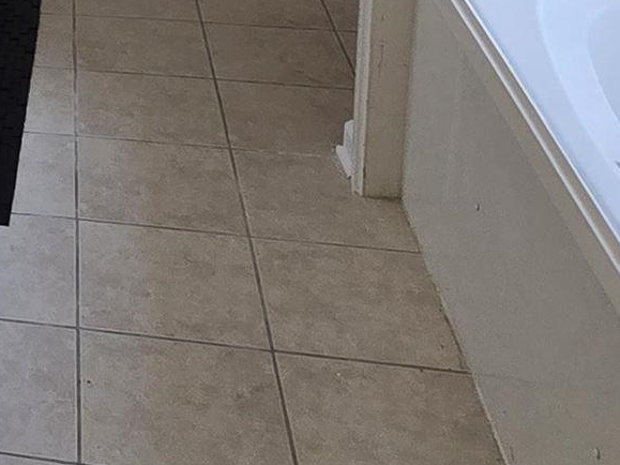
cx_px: -321
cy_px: -297
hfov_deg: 22.7
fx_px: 1236
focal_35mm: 69
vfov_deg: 18.1
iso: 64
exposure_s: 1/120
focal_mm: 2.2
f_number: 2.2
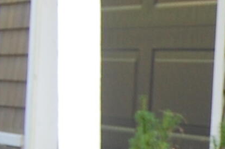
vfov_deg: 4.0
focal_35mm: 340
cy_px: 207
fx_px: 2120
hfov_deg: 5.8
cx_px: 562
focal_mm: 31
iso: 400
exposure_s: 1/100
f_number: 5
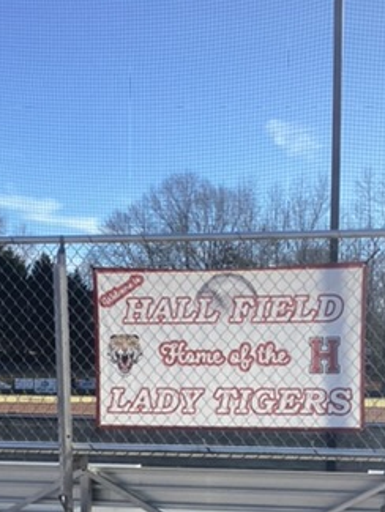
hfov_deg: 24.0
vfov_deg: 30.4
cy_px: 452
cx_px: 227
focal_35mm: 61
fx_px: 904
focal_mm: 3.3
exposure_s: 1/1217
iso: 25
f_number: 2.4
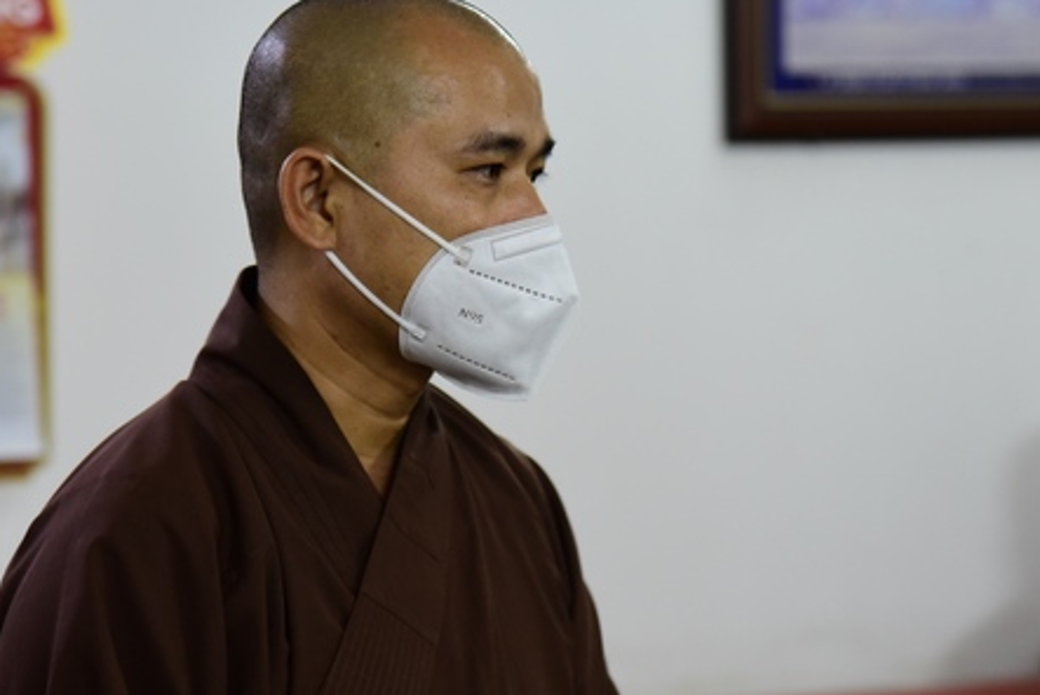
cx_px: 430
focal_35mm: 176
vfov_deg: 7.8
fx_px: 5088
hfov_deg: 11.7
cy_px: 308
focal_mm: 120
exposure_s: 1/40
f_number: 4.5
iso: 2500
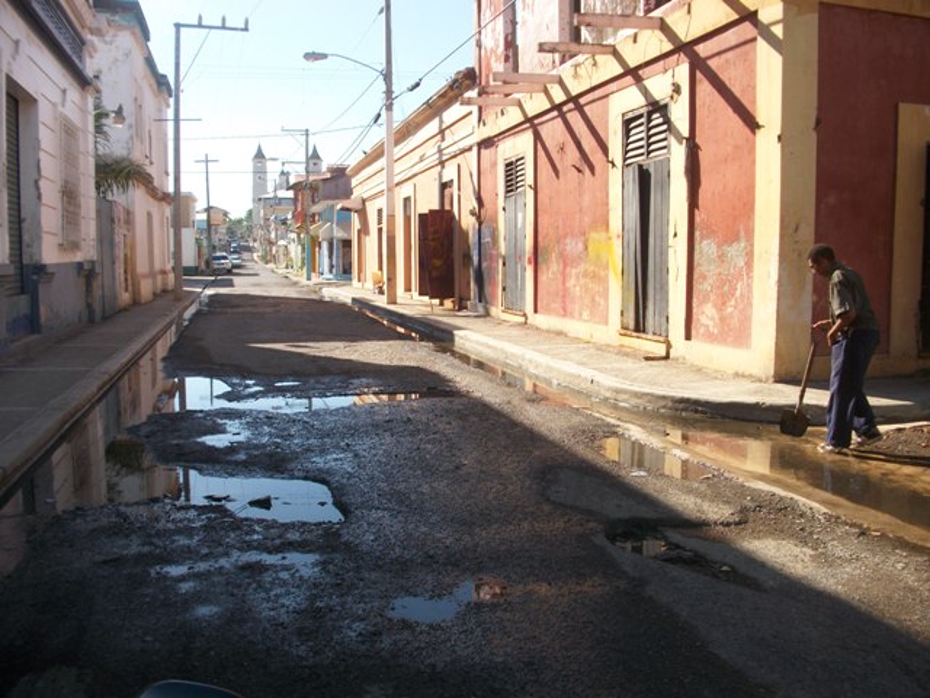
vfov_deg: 45.4
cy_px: 349
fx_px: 833
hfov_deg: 58.4
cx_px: 465
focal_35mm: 31
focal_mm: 5.7
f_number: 8.8
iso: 80
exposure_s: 1/83.8
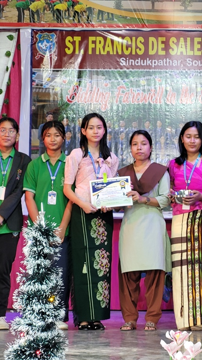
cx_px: 140
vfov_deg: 19.3
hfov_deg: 10.9
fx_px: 1056
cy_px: 180
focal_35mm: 111
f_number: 2.4
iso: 80
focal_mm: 7.12
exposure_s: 1/50
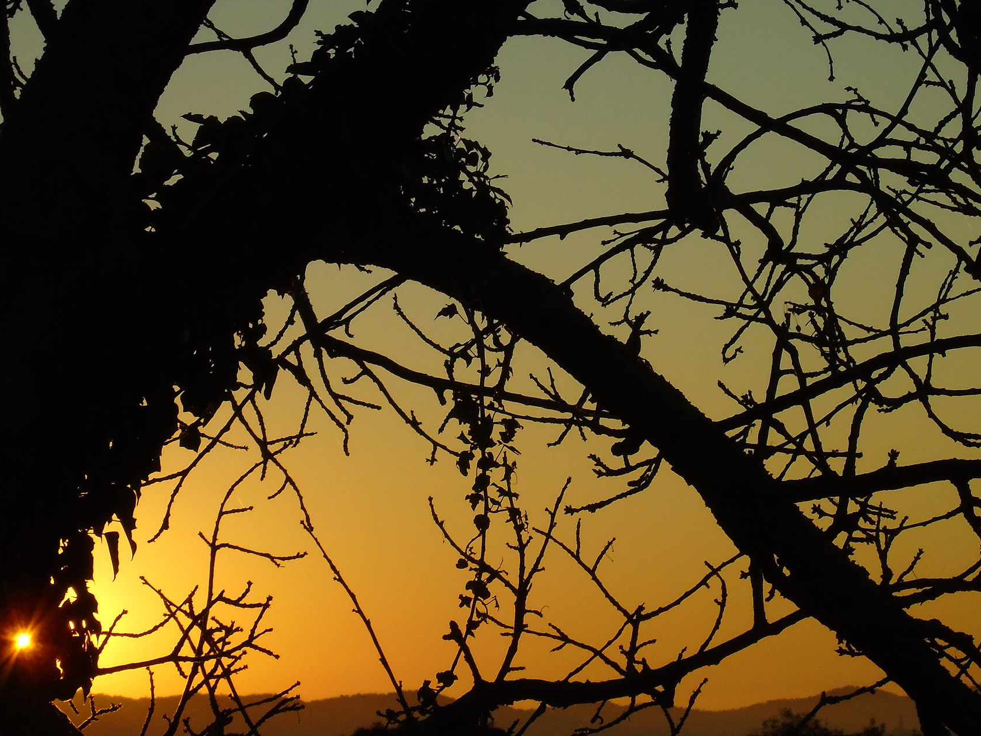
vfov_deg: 8.4
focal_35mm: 176
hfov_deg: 11.2
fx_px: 4987
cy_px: 441
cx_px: 536
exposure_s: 1/1000
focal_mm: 22
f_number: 6.7
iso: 200
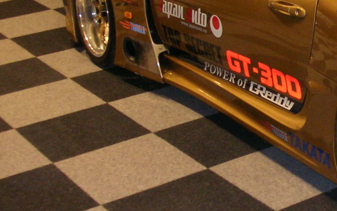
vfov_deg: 14.2
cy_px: 83
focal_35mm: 92
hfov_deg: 21.5
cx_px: 360
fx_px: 845
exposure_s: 1/60.1
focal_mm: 5.8
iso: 159
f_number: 3
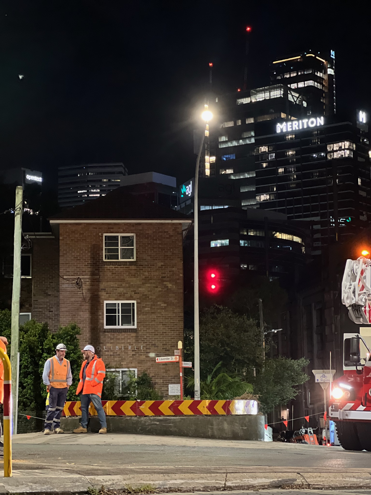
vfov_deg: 25.3
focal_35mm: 77
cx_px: 186
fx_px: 1100
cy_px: 248
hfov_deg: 19.1
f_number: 2.8
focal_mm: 9
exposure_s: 1/14
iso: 1250
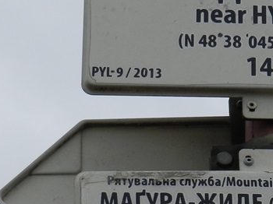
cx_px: 266
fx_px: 1939
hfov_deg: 8.0
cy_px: 174
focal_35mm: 246
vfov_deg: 6.0
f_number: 4.4
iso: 160
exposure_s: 1/1250
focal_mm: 14.9
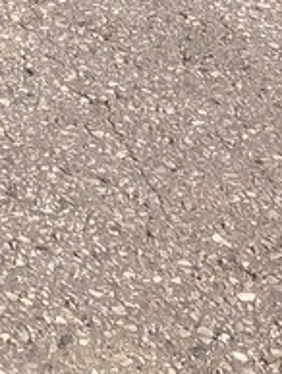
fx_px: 2341
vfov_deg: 8.3
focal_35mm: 216
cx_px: -697
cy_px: -561
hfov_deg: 6.1
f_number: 1.8
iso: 20
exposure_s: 1/1919
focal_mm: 3.99
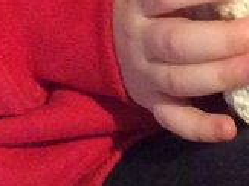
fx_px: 1509
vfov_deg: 6.6
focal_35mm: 210
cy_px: -320
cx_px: 138
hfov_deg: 9.4
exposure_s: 1/17
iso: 320
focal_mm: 3.3
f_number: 2.4
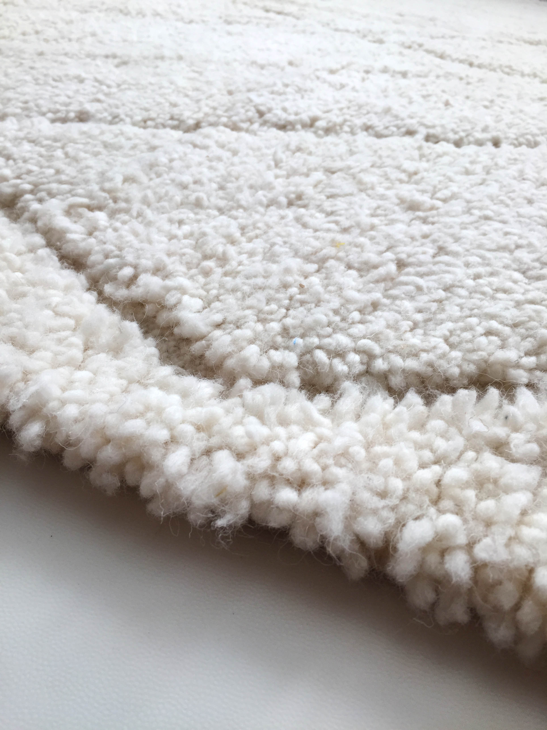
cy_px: 365
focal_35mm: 29
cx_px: 274
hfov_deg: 48.2
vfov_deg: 61.7
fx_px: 611
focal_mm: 4.15
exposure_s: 1/50
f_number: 2.2
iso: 32
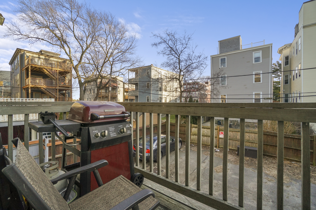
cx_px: 158
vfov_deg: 77.3
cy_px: 105
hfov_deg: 100.4
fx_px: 132
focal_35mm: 15
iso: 500
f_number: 7.1
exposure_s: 1/320
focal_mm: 10
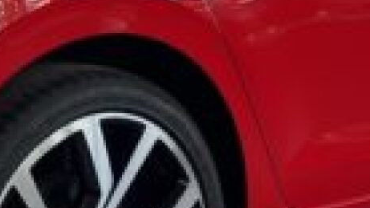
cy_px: -7
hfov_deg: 17.4
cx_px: 106
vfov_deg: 9.8
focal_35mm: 123
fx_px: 1206
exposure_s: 1/203
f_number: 1.6
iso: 100
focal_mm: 5.1
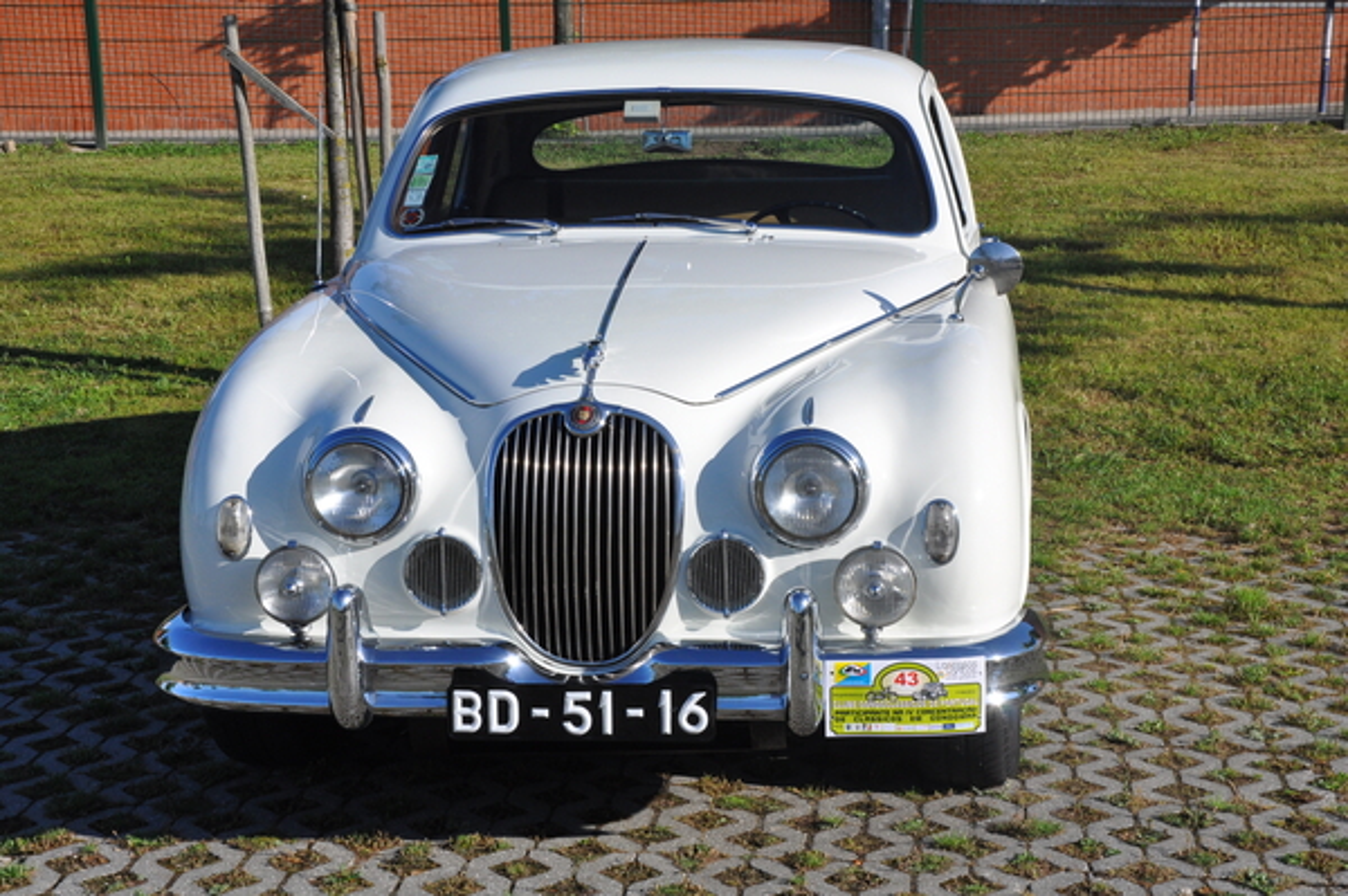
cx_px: 674
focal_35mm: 68
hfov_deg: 29.9
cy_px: 448
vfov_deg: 20.1
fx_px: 2525
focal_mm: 45
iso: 640
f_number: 14
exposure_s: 1/800
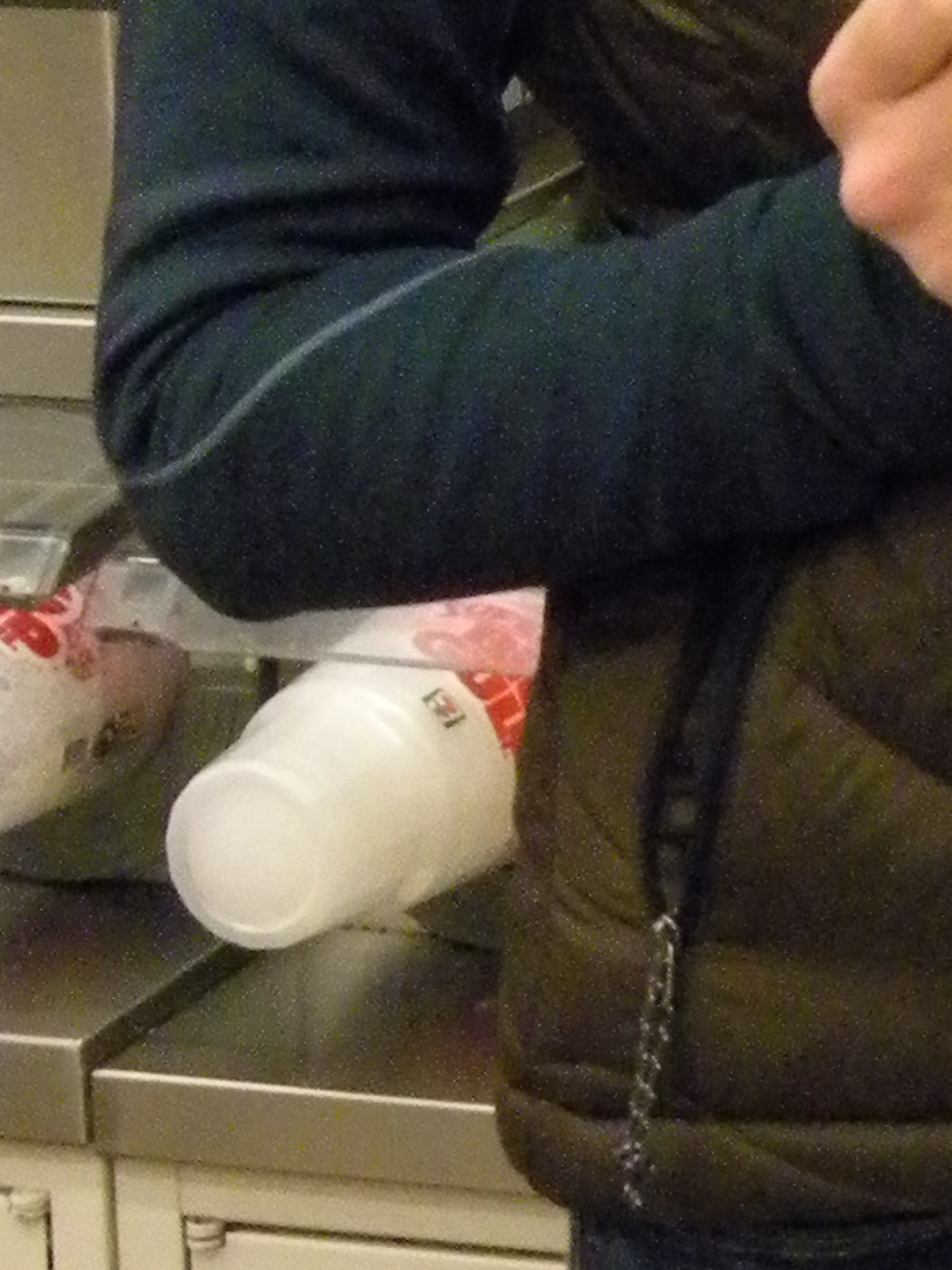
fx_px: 5980
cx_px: 1544
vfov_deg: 11.8
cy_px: -339
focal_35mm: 163
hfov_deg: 8.8
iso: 800
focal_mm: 7.3
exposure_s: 1/69.8
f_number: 3.8
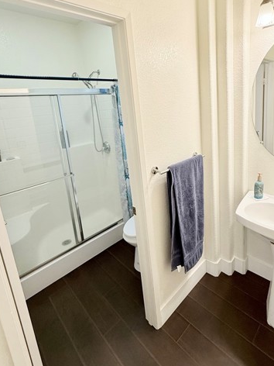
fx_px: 201
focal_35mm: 19
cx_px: 152
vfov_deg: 83.7
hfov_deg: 68.5
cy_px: 147
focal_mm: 2.22
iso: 100
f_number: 2.2
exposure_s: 1/120
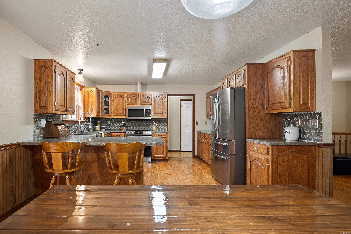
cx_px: 176
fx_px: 156
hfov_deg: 96.7
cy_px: 117
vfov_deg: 73.7
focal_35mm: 16
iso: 1000
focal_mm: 16
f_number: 5.6
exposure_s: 1/5
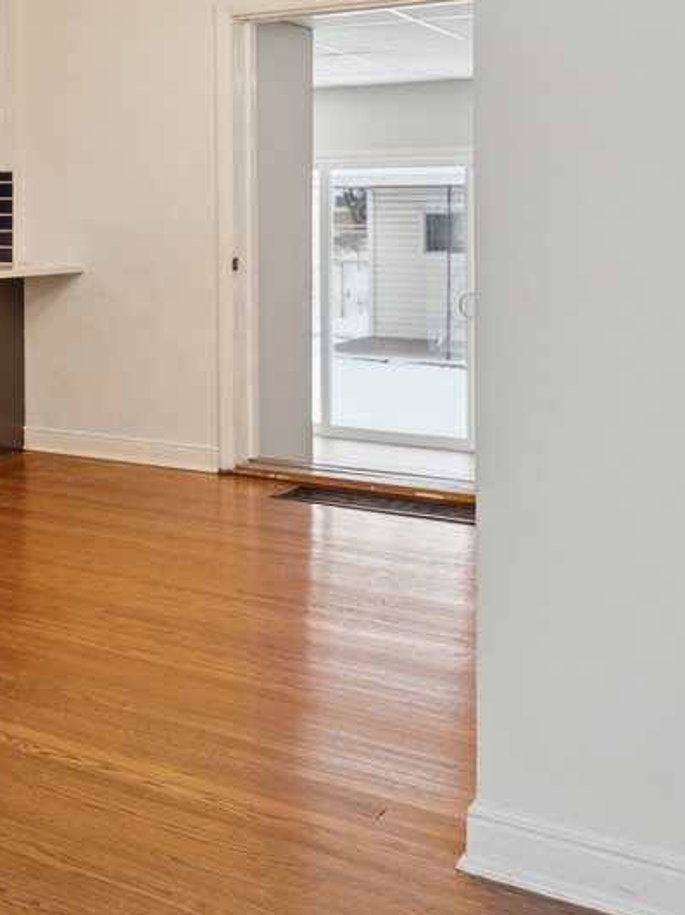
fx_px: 1320
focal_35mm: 50
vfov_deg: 37.0
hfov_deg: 20.5
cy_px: 199
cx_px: -550
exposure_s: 1/200
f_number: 4
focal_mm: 17
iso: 800
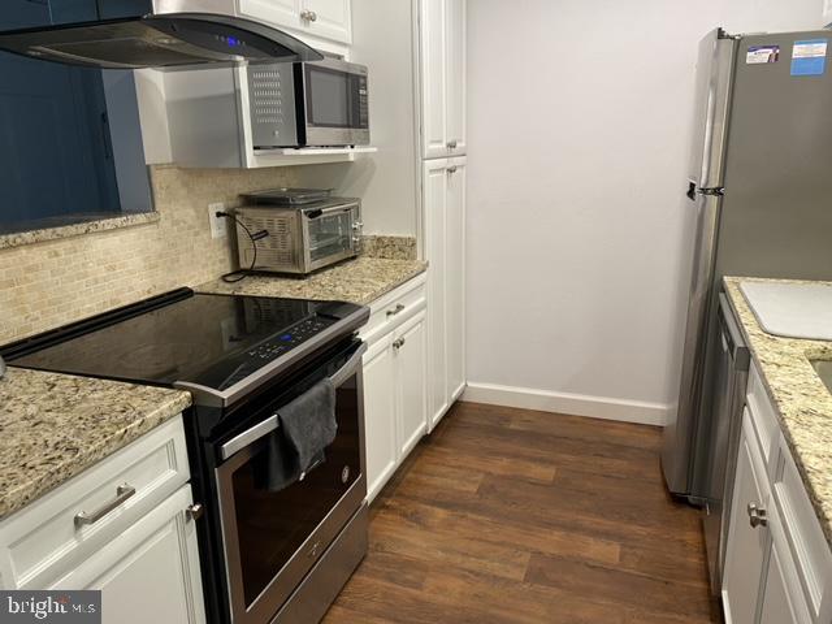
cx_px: 416
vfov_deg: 53.1
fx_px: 625
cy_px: 312
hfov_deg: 67.3
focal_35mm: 26
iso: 100
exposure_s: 1/60
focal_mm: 4.25
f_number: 1.8
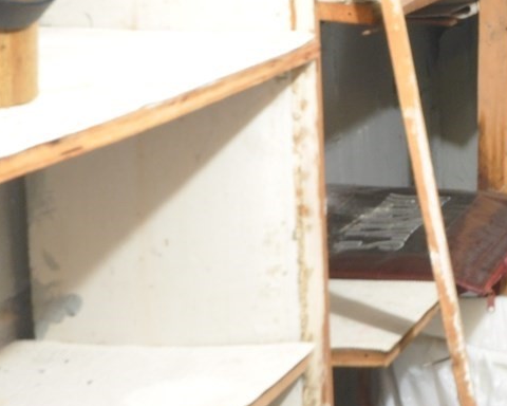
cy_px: 108
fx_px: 1801
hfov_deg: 14.8
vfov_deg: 12.8
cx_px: 787
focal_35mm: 120
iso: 400
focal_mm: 20
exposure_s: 2.5
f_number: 11
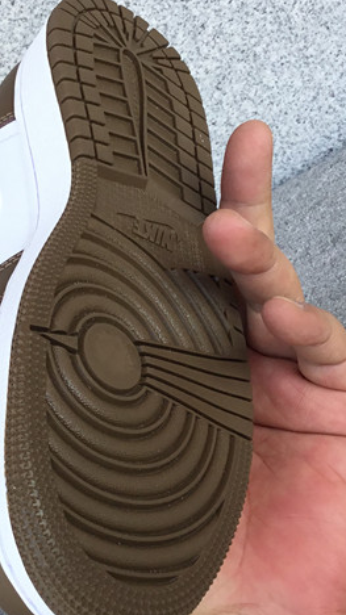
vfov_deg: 32.4
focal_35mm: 65
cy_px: 316
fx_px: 1061
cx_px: 76
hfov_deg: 18.4
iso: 25
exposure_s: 1/246
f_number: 2.4
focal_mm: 3.3
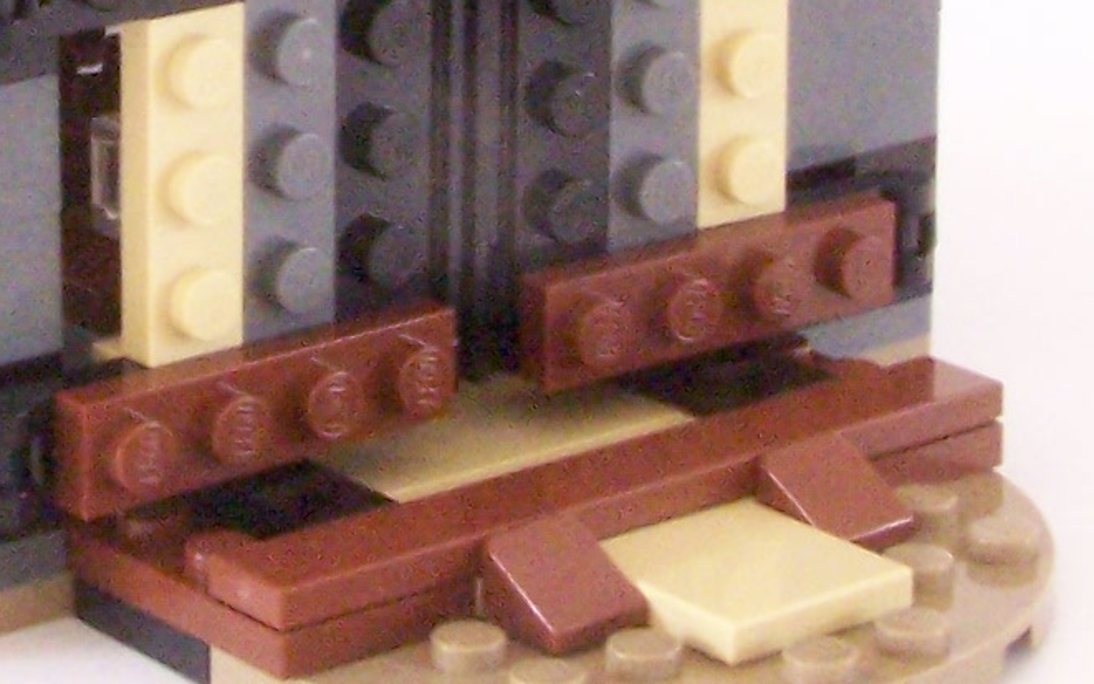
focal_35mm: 157
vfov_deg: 8.2
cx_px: 248
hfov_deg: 13.3
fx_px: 4681
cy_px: -300
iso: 400
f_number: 8
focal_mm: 6.3
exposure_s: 1/8
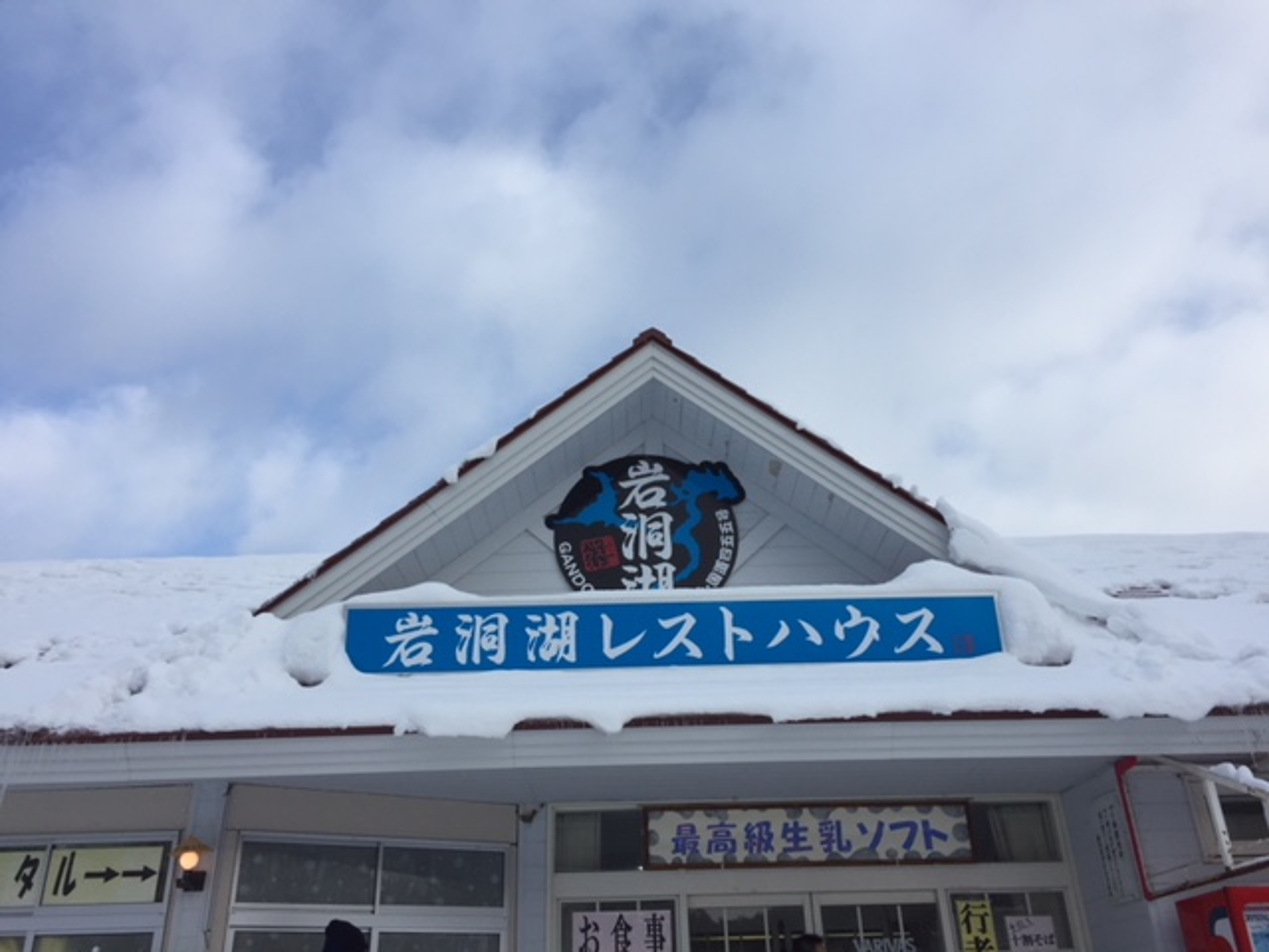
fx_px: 1063
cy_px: 476
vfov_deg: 48.2
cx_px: 634
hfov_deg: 61.7
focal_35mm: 29
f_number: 2.2
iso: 32
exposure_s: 1/1464
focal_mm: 4.15
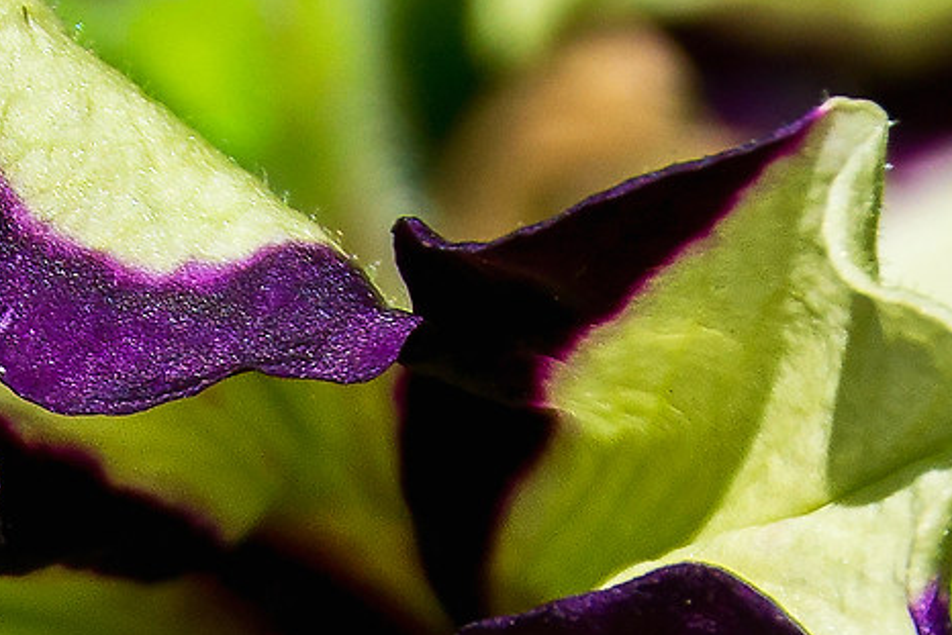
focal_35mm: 1930
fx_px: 51051
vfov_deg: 0.7
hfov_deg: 1.1
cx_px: -94
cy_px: 515
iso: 100
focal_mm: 250
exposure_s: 1/320
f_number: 8
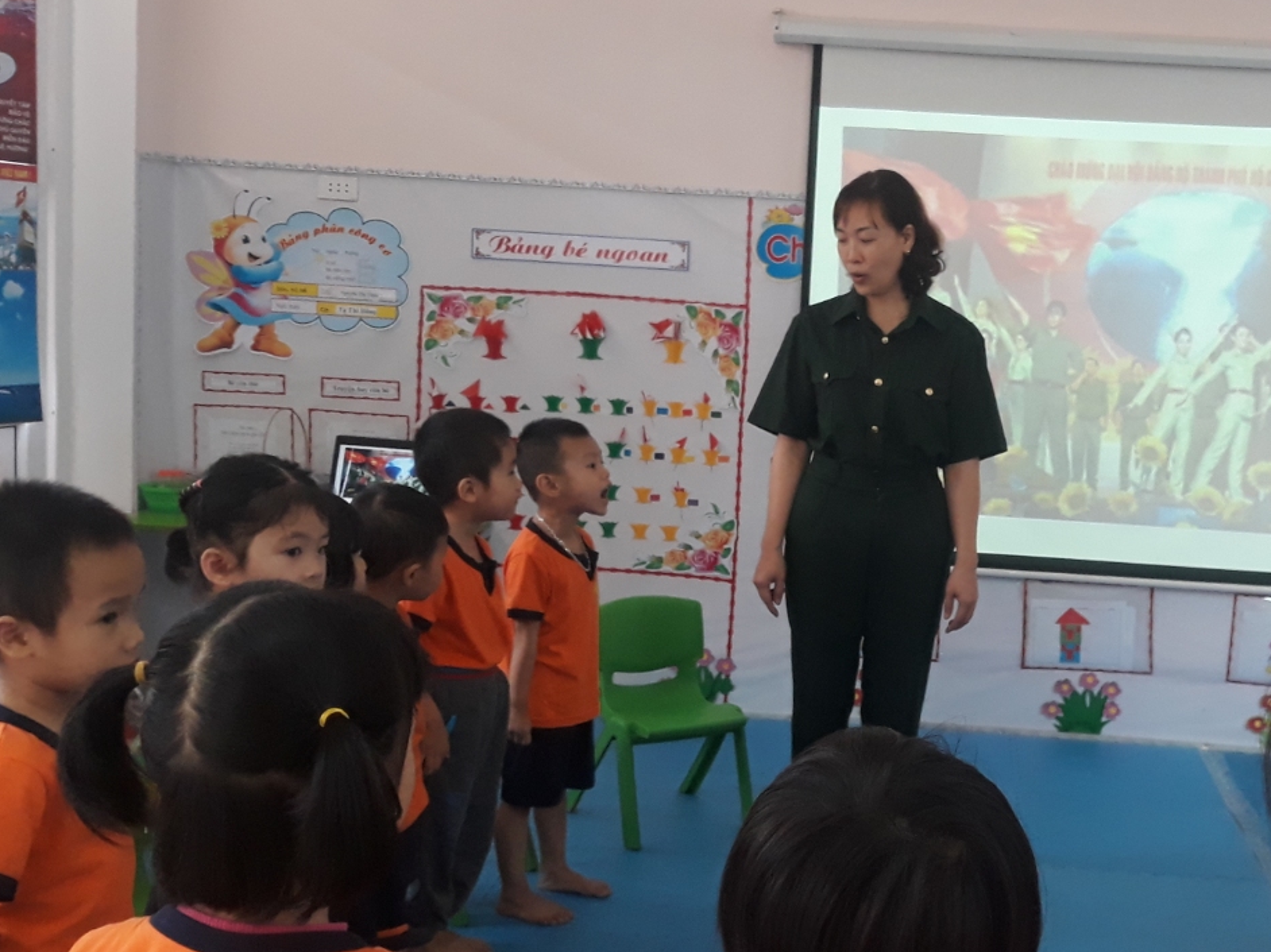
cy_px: 525
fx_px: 1578
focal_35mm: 43
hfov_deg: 42.9
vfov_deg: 33.6
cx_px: 901
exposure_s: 1/50
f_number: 1.7
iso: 200
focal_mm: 3.71
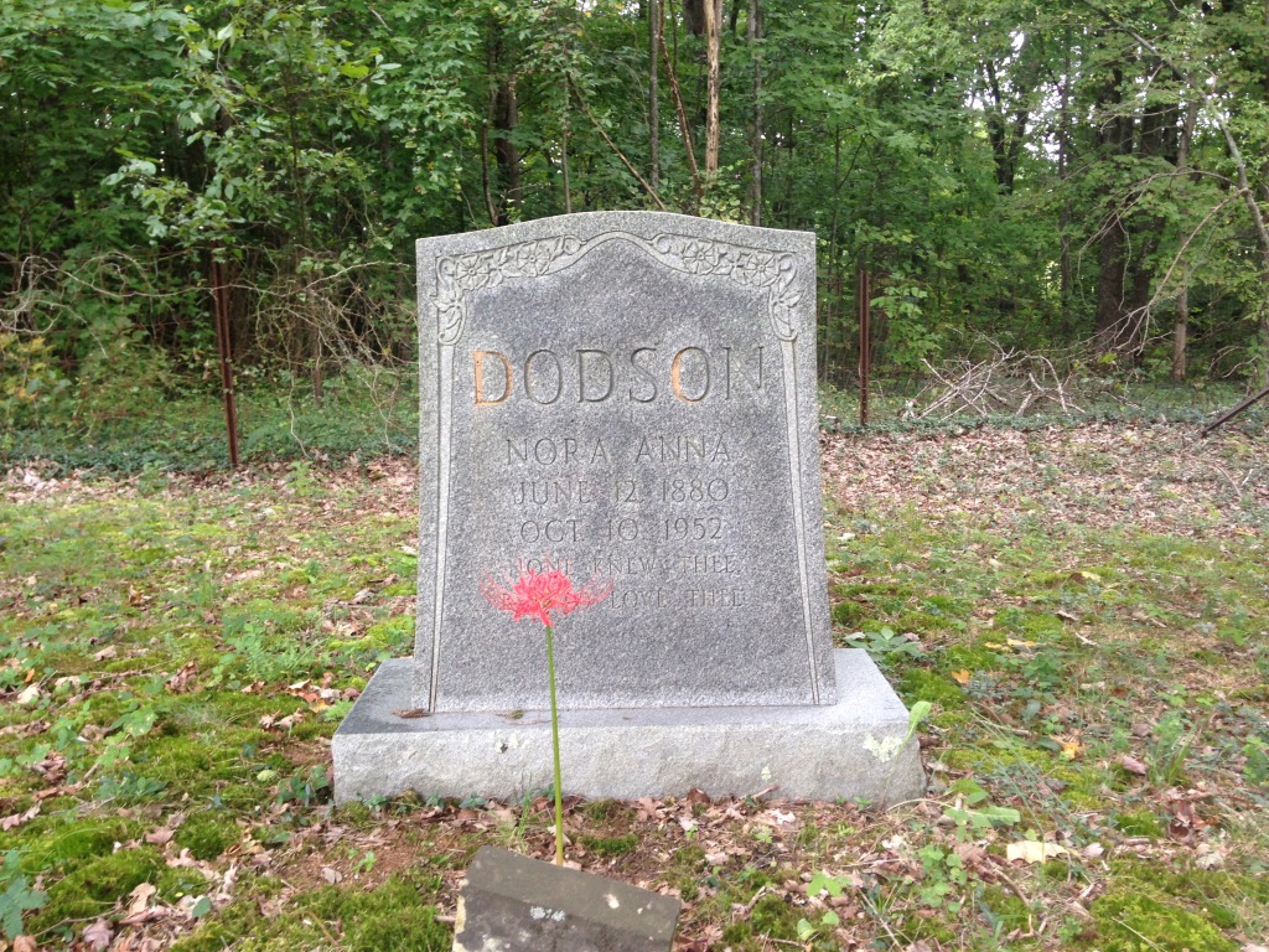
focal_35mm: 33
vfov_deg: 42.9
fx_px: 1210
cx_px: 634
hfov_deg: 55.4
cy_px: 476
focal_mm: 4.12
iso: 64
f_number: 2.4
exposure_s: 1/60
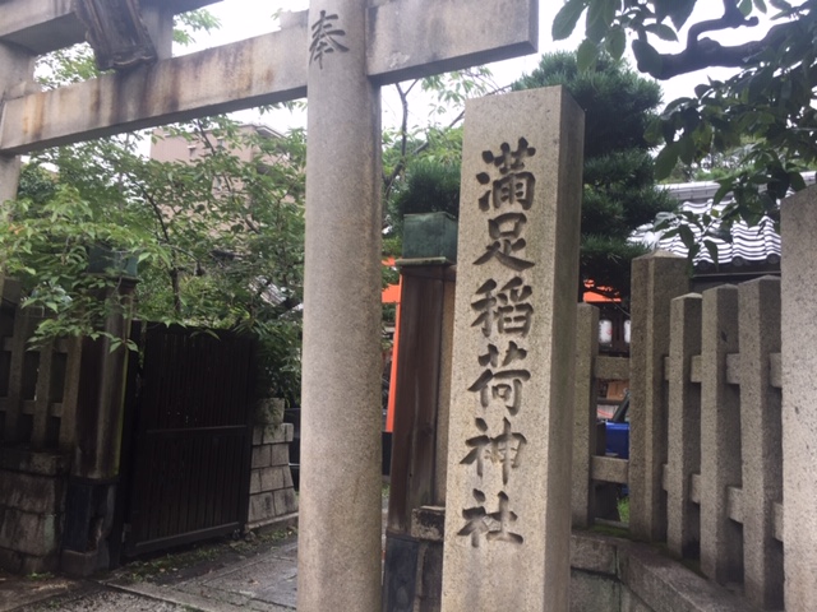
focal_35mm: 29
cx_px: 408
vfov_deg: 48.2
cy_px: 306
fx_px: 684
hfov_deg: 61.7
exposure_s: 1/60
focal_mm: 4.15
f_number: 2.2
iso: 32
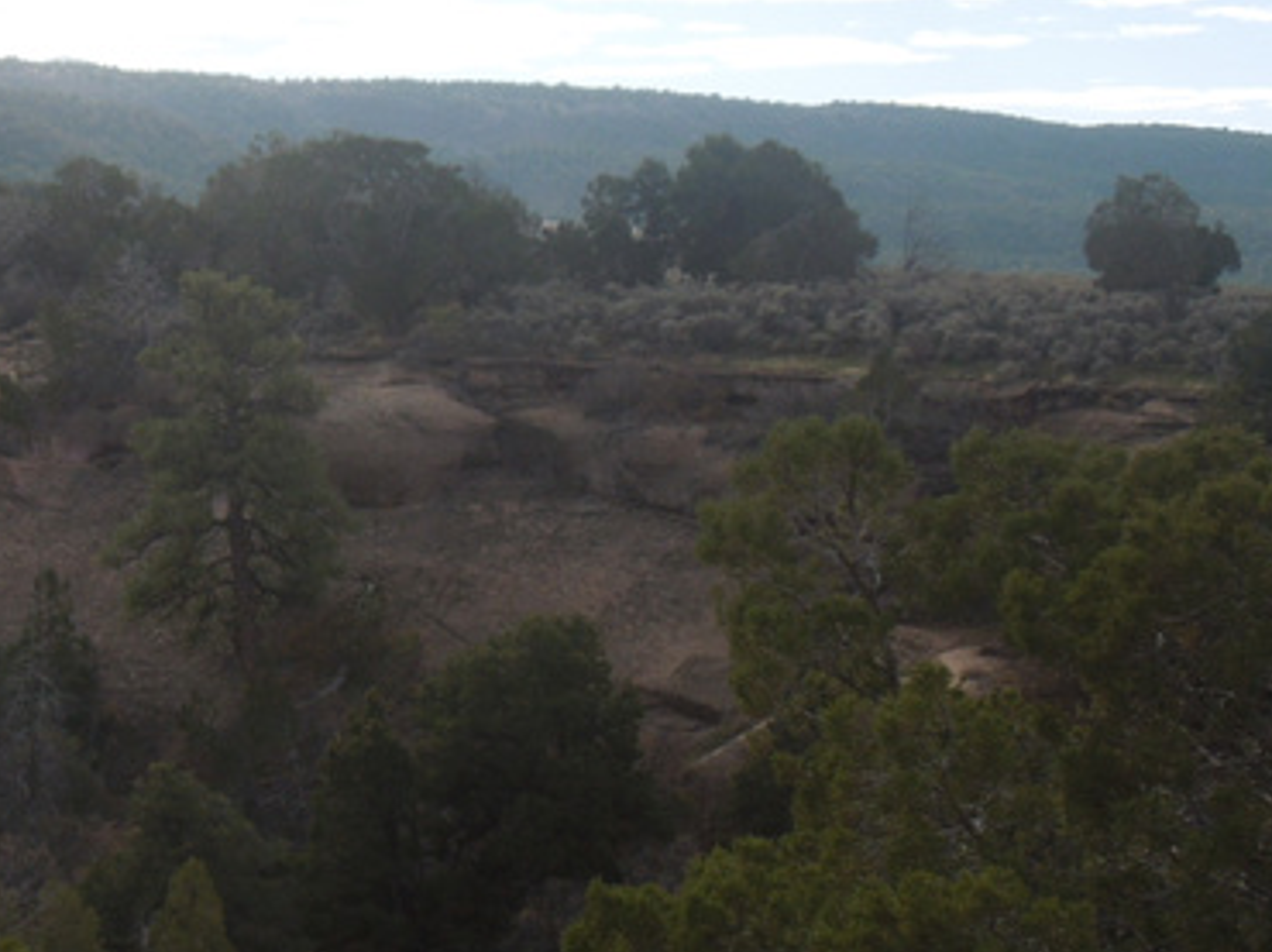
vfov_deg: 13.7
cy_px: 320
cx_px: 227
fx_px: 3966
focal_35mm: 108
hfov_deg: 18.0
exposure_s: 1/1000
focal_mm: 7
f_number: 3.8
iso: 100
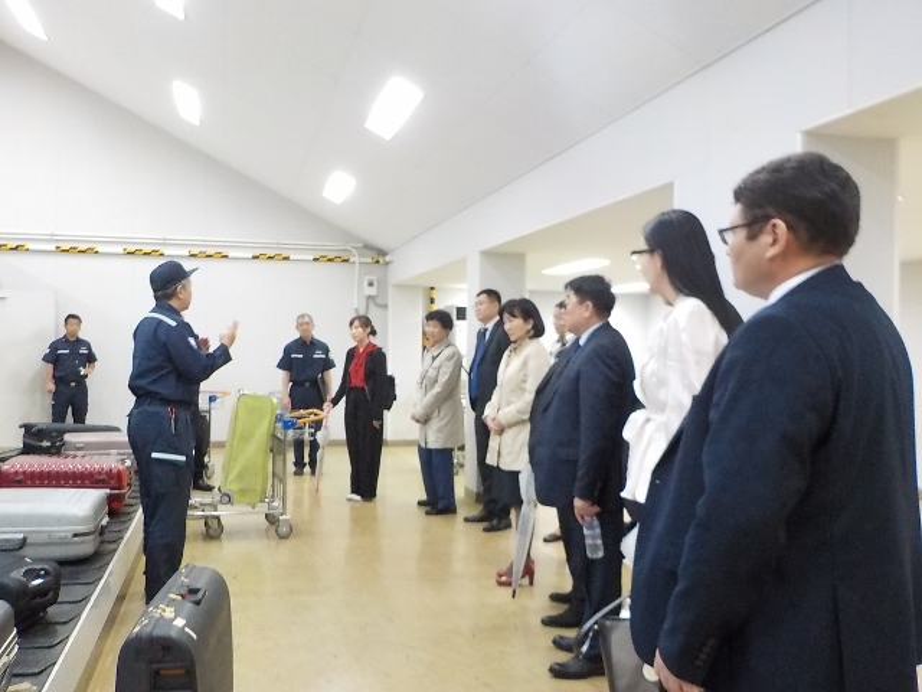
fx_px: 799
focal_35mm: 30
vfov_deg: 46.8
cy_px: 346
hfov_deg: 60.0
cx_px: 461
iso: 800
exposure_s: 1/60
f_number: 3.3
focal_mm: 4.1
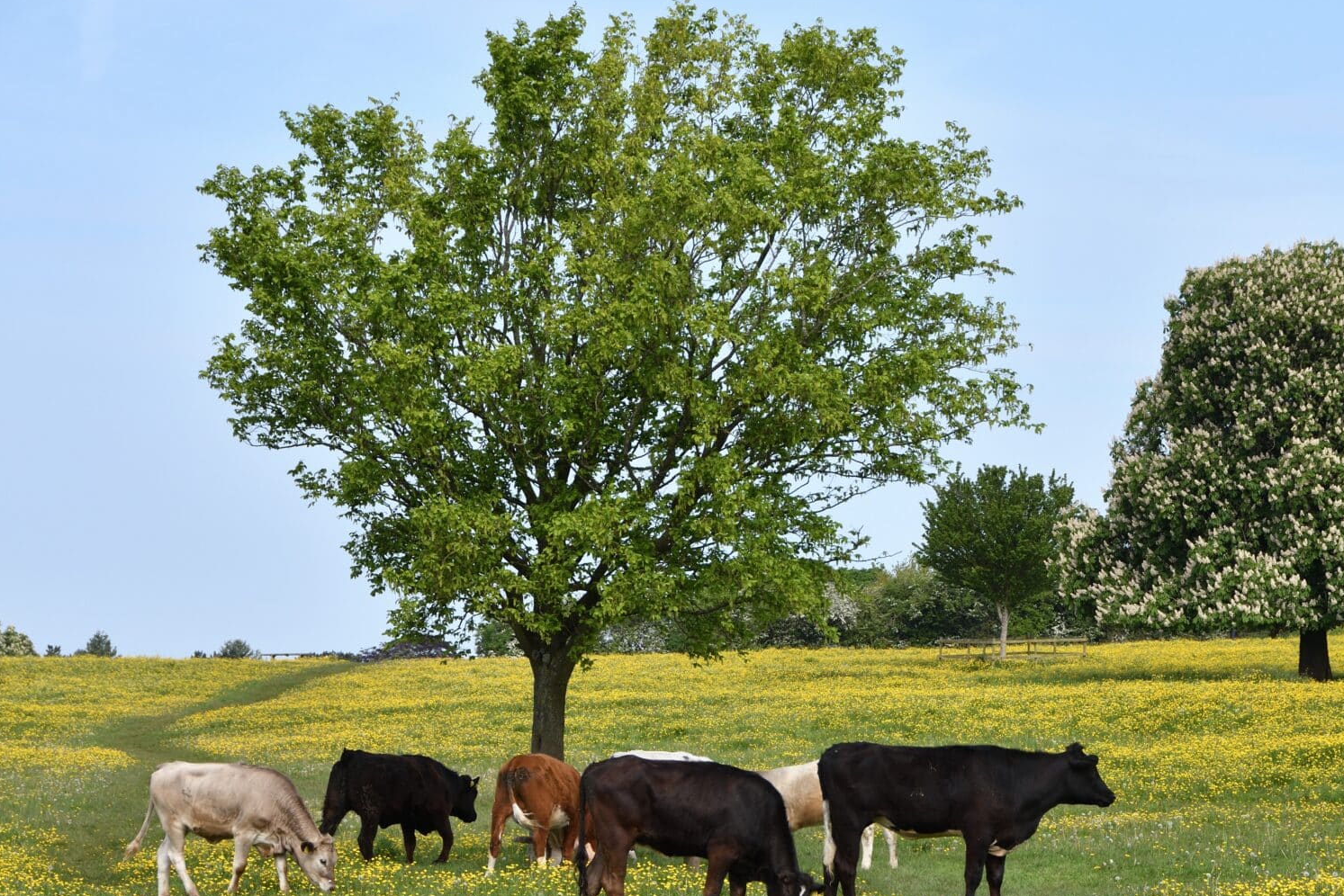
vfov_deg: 10.2
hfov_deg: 15.2
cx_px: 847
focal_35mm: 135
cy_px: 491
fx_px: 5041
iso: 125
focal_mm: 70
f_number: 9
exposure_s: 1/320
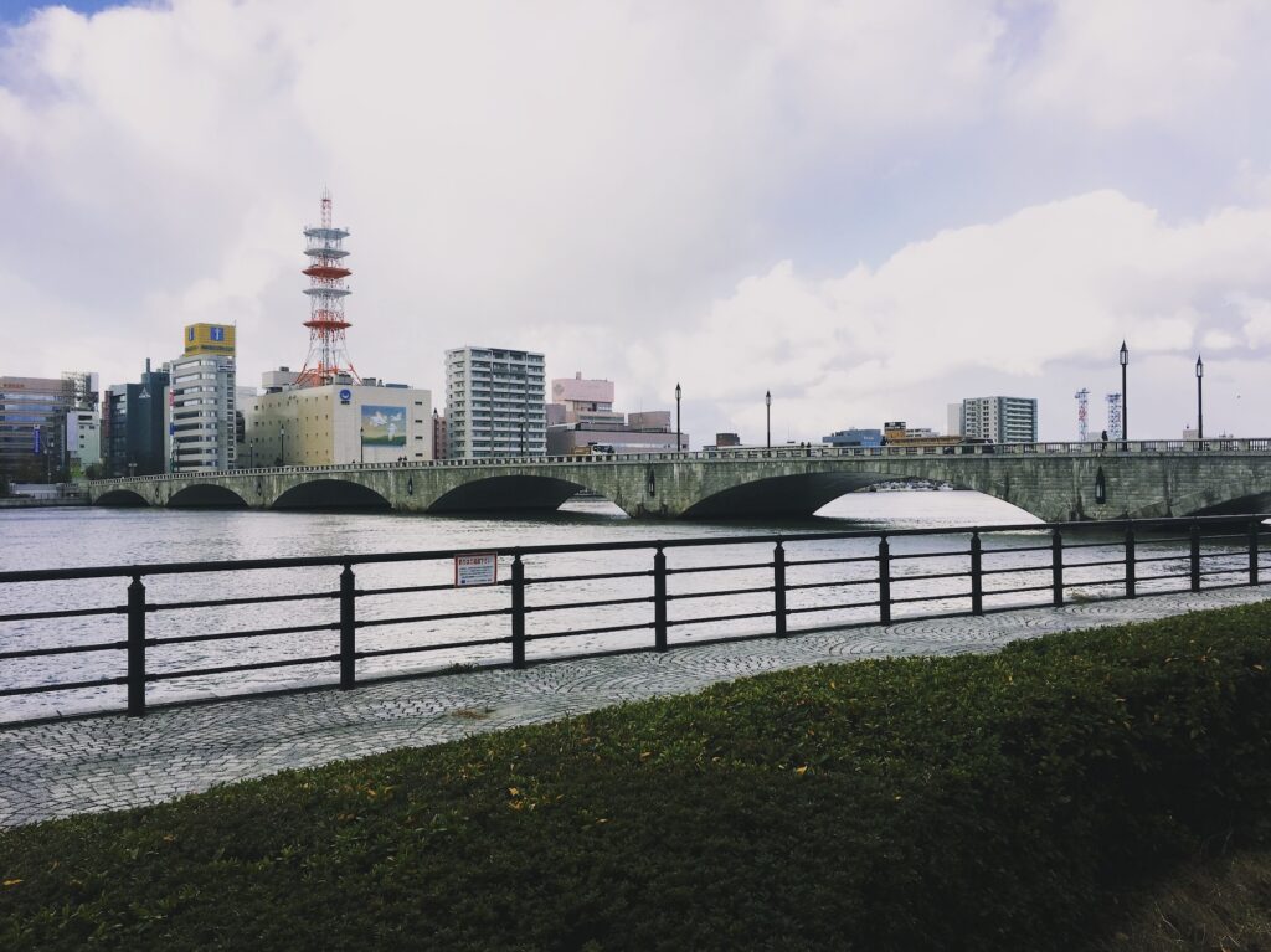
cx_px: 636
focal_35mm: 29
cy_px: 476
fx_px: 1064
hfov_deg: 61.7
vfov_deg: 48.2
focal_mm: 4.15
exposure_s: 1/1040
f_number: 2.2
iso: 25
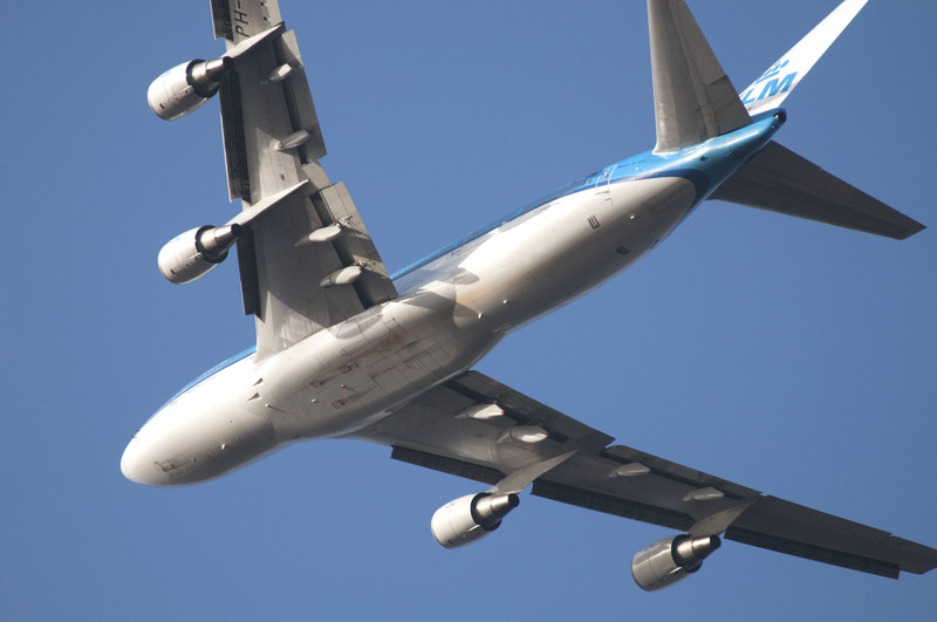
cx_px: 468
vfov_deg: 2.3
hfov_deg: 3.4
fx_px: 15594
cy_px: 311
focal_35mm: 600
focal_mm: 400
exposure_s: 1/1600
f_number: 5.6
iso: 400
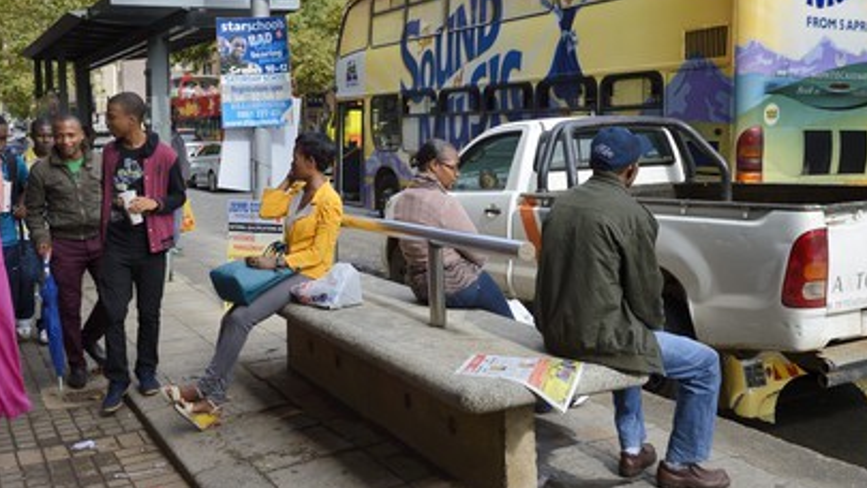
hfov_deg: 52.8
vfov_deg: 31.1
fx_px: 874
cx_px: 443
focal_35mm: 38
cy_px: 197
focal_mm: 35
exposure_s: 1/400
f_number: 5.6
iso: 200
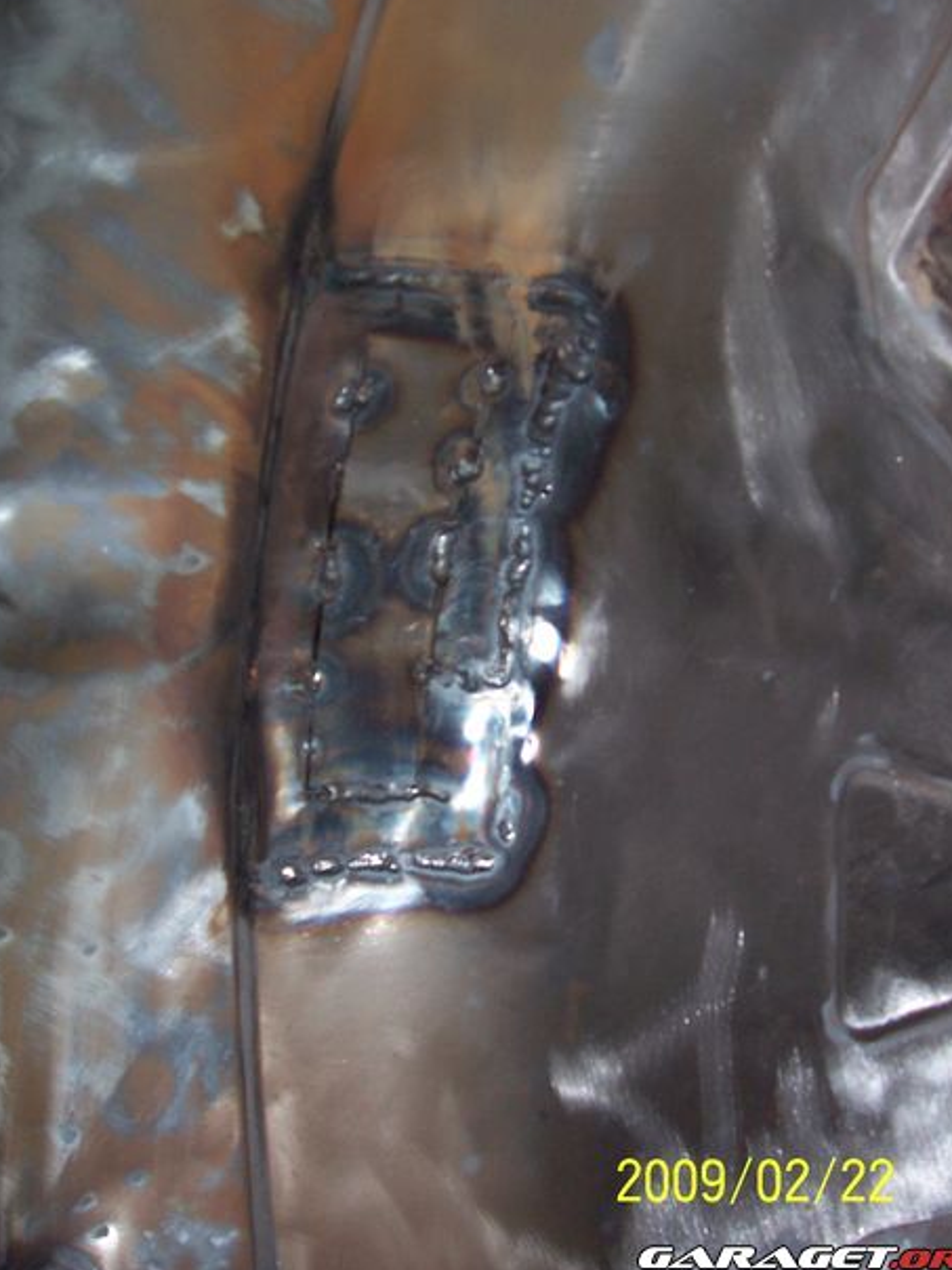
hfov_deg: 39.7
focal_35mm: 36
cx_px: 494
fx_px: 1320
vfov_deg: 51.3
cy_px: 606
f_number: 2.7
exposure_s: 1/60
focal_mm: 5.6
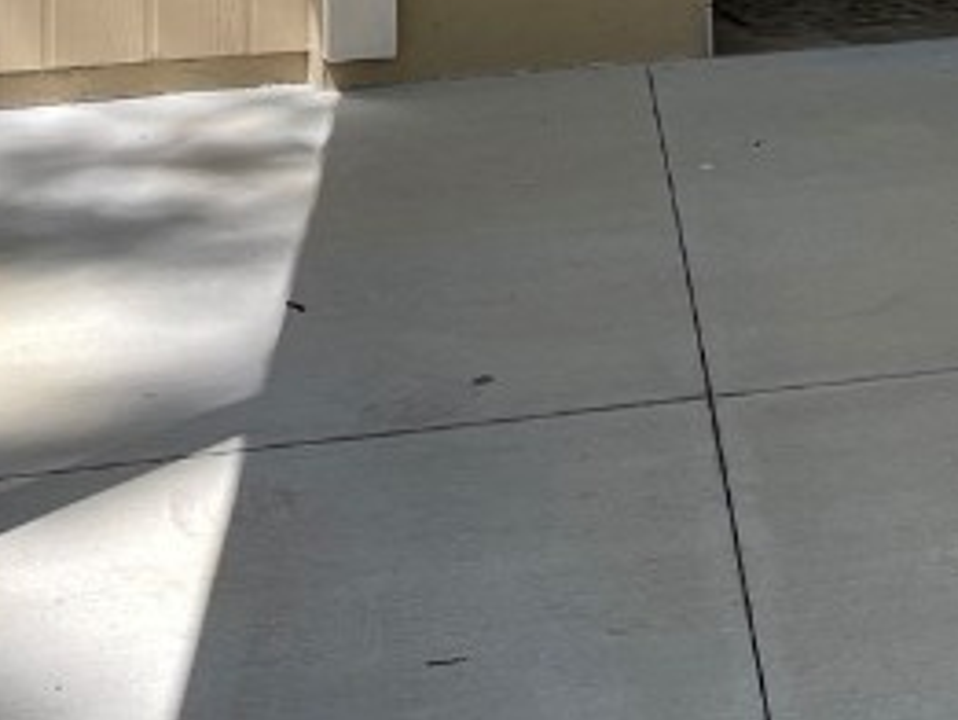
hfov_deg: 20.0
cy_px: -624
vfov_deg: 13.4
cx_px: 598
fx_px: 2713
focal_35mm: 98
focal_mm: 5.1
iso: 32
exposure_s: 1/1109
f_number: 1.6
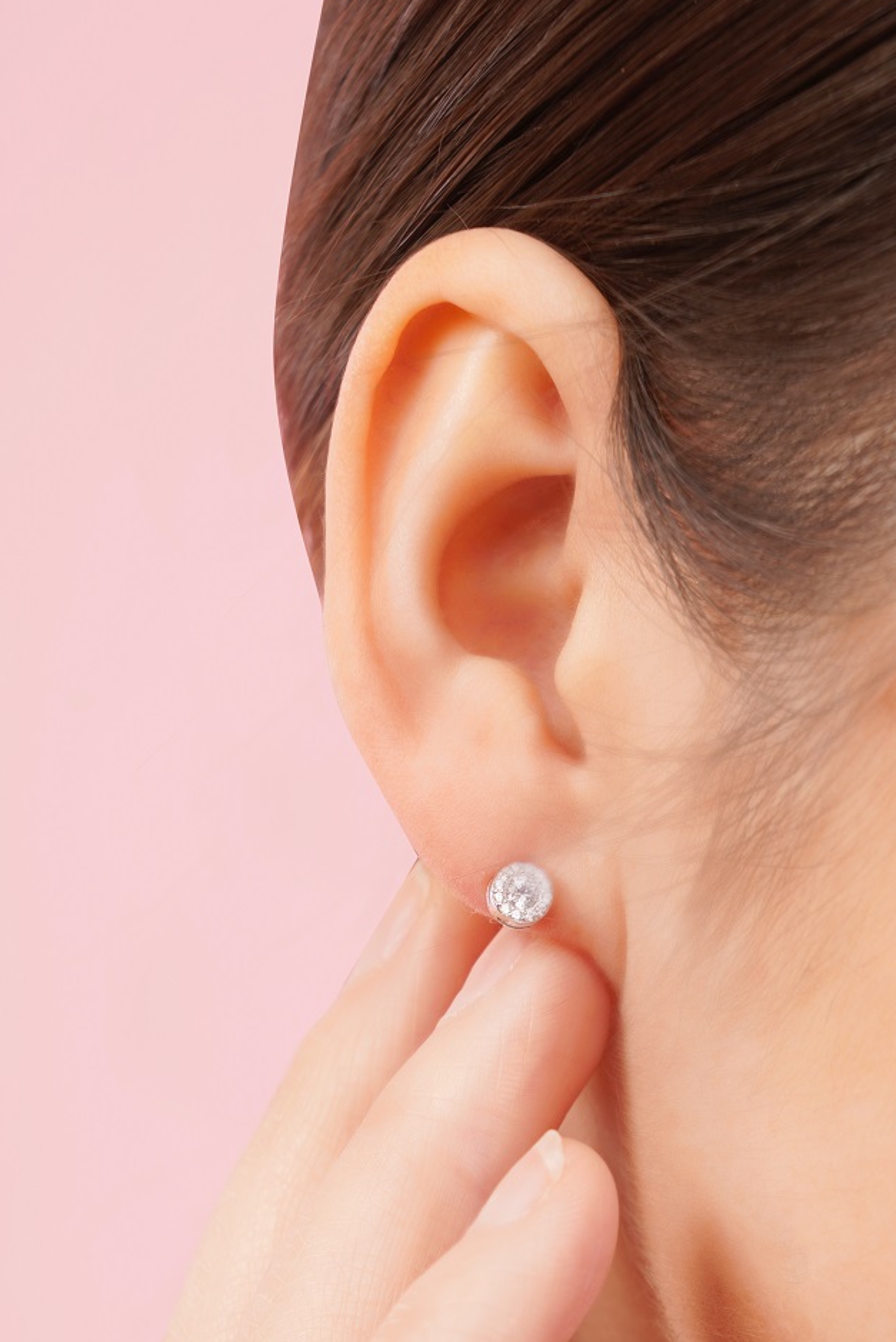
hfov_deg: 7.6
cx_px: 722
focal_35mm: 181
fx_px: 6749
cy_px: 998
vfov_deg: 11.3
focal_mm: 105
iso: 125
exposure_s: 1/100
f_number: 9
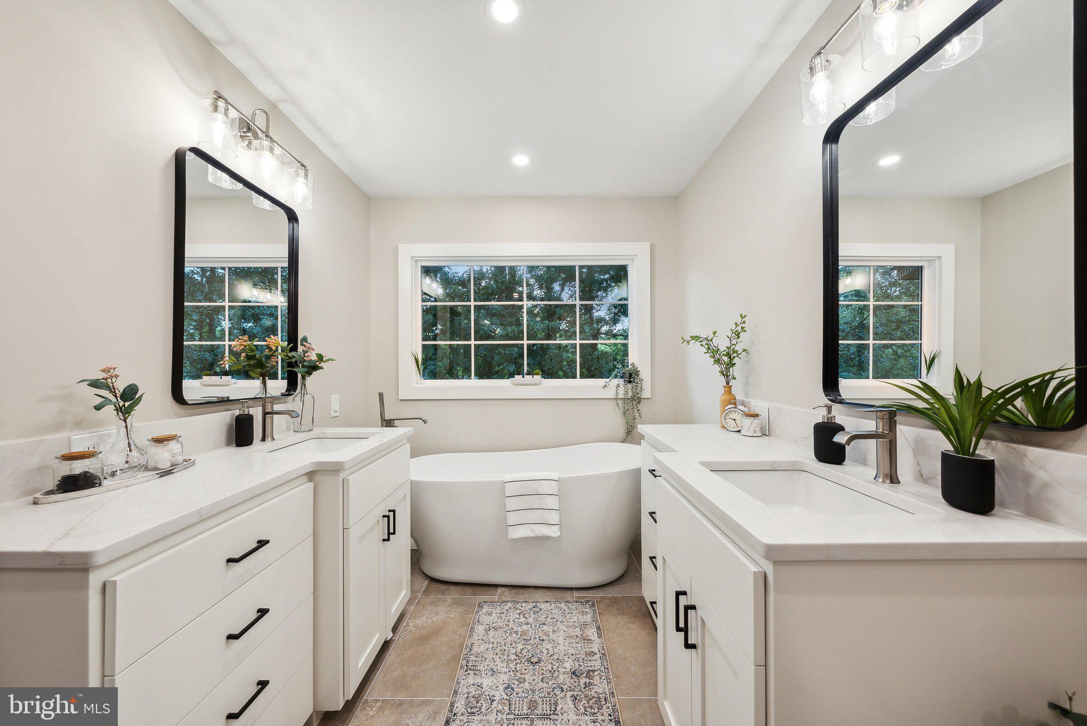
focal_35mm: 12
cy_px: 363
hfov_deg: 112.6
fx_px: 362
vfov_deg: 90.1
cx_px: 544
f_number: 7.1
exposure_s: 1/40
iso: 640
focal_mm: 12
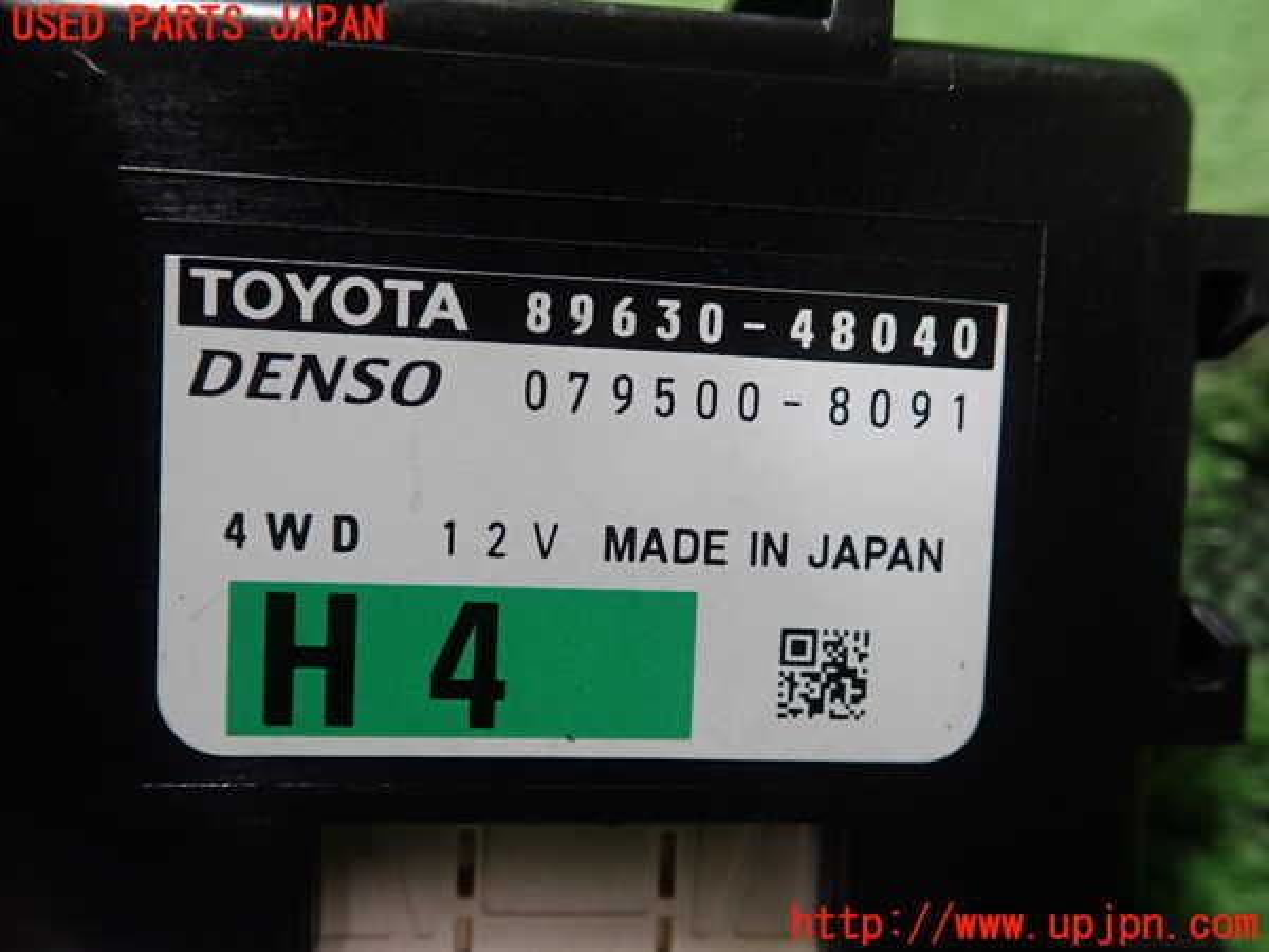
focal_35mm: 30
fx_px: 1100
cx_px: 634
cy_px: 476
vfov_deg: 46.8
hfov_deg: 60.0
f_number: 2.3
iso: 400
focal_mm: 5.5
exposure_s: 1/125
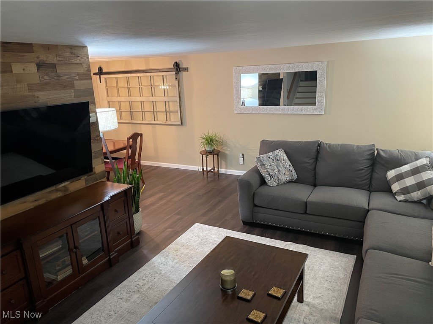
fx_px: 325
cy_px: 162
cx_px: 216
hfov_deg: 67.3
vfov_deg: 53.1
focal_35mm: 26
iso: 500
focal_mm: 4.2
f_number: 1.6
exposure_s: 1/40
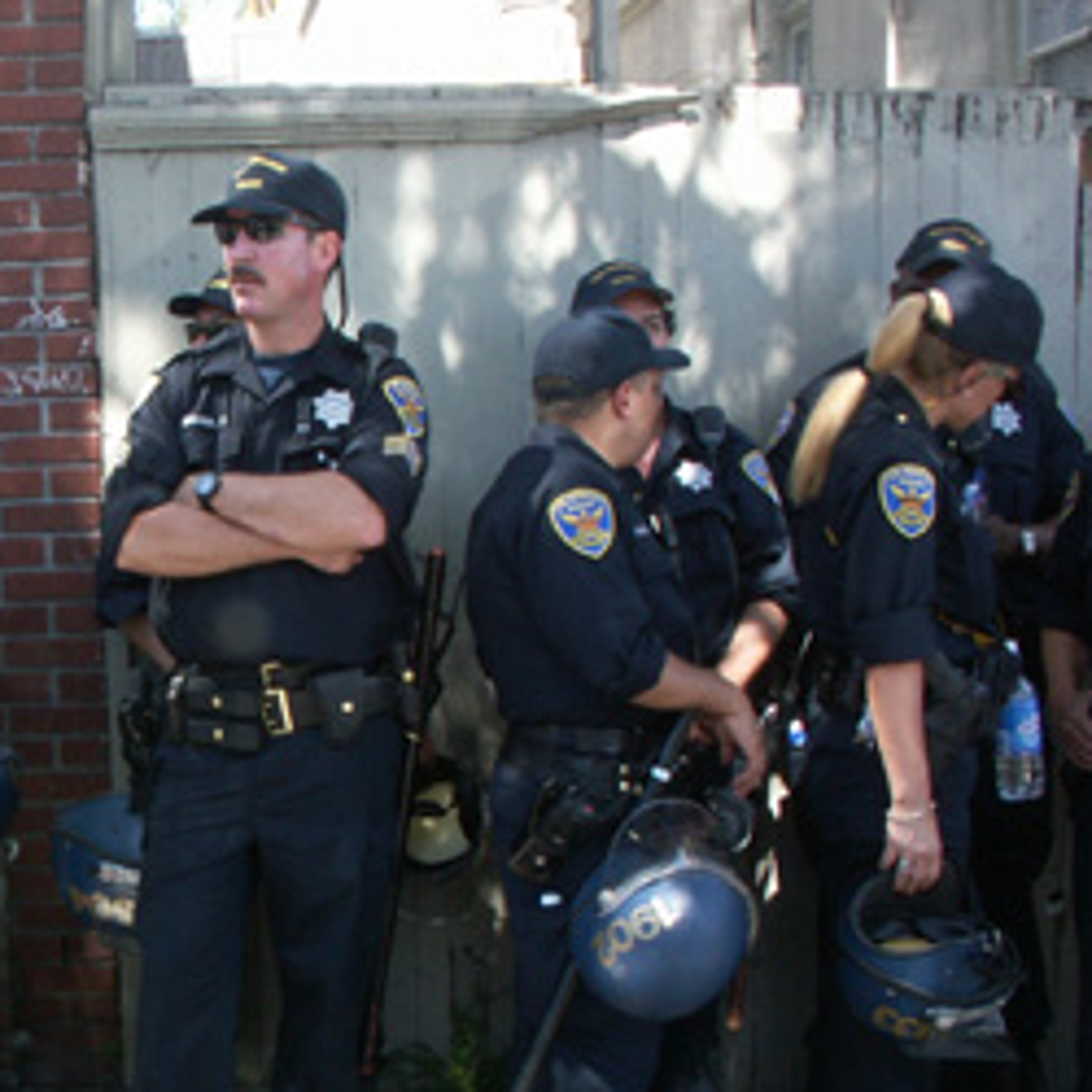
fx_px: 2034
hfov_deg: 28.3
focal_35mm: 57
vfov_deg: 29.5
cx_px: 13
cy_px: 830
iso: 100
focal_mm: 7.21
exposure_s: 1/25
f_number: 11
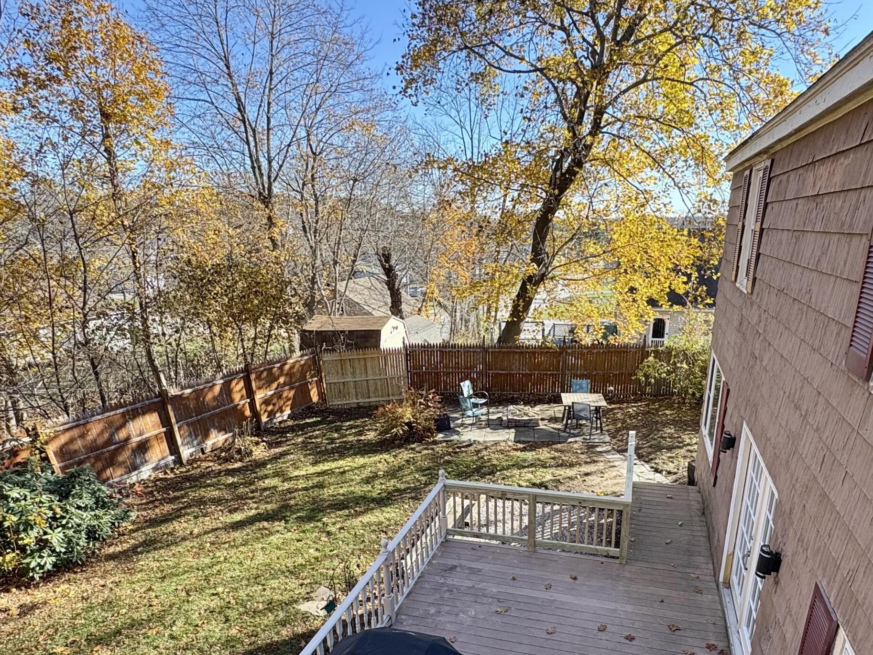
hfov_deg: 73.6
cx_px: 494
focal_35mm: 23
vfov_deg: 57.6
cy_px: 435
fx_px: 580
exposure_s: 1/352
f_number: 2.2
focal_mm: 2.22
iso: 50
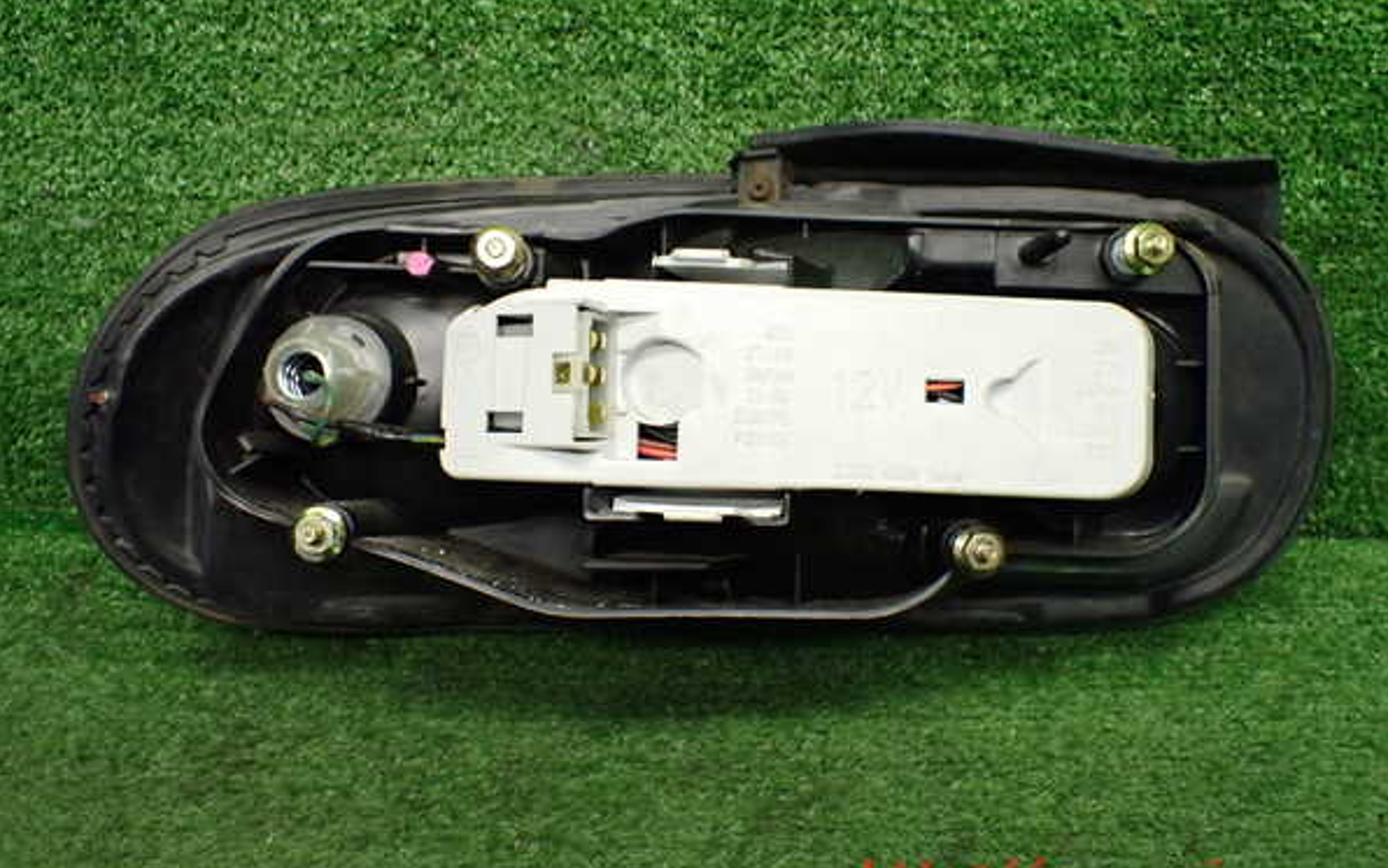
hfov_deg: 59.6
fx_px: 1211
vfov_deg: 39.4
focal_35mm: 32
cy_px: 389
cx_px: 692
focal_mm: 5.4
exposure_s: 1/125
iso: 500
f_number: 2.3
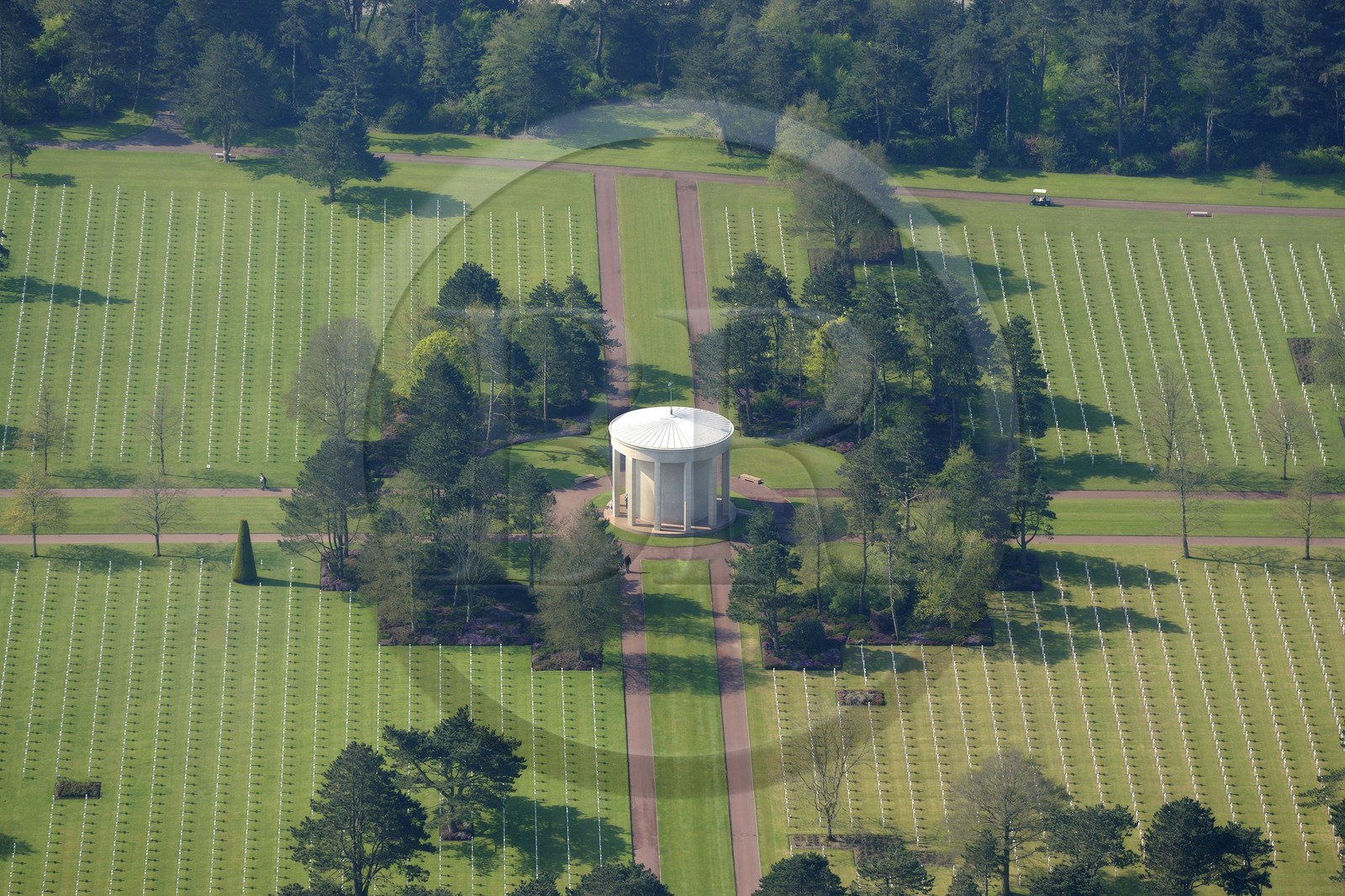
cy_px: 448
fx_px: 7470
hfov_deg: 10.3
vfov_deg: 6.9
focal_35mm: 200
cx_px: 672
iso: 400
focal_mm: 200
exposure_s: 1/1600
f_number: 5
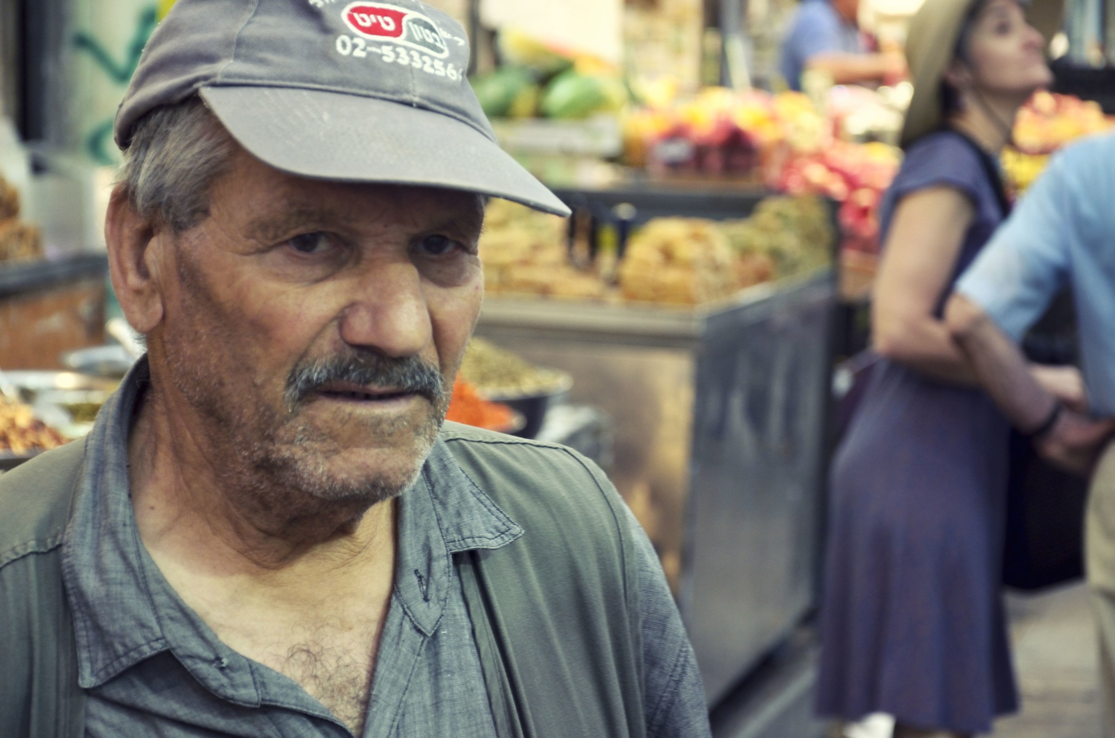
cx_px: 558
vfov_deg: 12.1
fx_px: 3477
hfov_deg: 18.2
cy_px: 369
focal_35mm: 112
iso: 800
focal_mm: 75
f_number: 5.3
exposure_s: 1/60
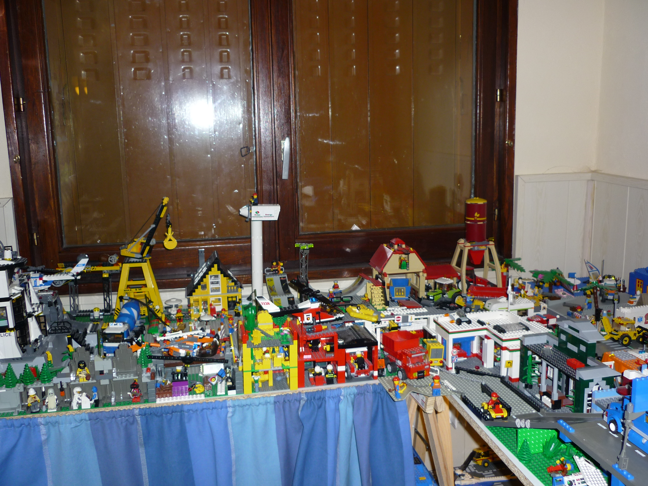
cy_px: 243
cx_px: 324
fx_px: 618
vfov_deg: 42.9
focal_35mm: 33
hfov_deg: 55.4
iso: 100
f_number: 2.8
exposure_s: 1/30
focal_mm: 5.5
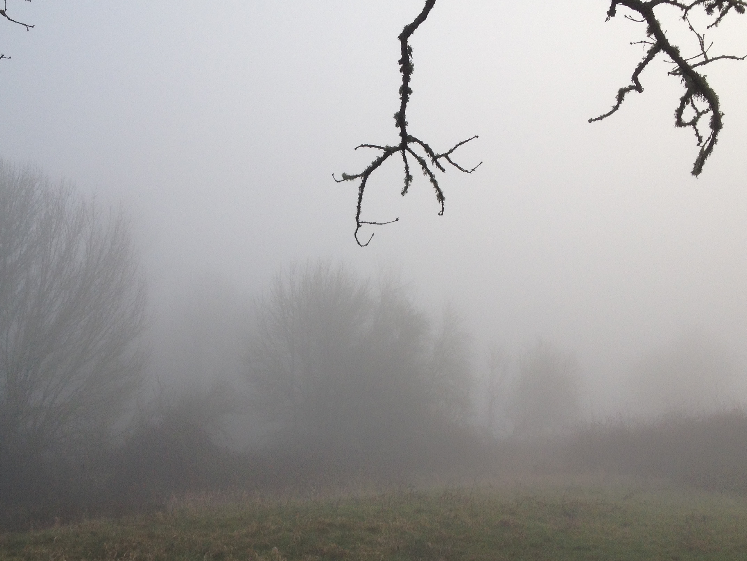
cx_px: 328
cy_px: 306
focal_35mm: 53
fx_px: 1144
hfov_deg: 36.1
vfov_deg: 27.5
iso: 50
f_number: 2.4
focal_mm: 4.28
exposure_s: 1/593
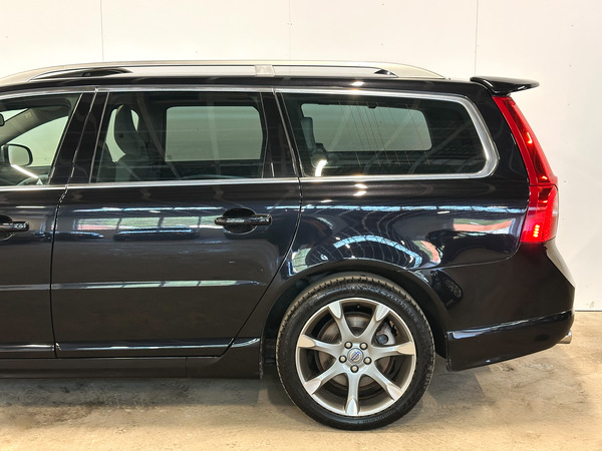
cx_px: 301
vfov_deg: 30.3
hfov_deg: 39.7
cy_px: 226
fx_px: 835
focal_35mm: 48
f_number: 1.8
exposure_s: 1/35
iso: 320
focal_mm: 6.86
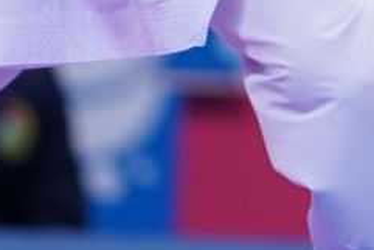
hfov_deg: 1.4
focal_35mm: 1492
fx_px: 15509
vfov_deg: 0.9
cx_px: 791
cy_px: -424
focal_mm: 200
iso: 1000
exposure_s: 1/1000
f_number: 2.8
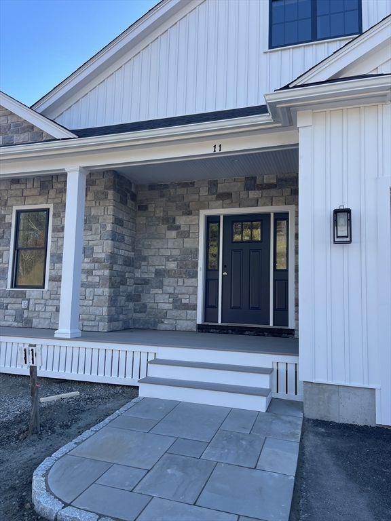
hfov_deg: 54.9
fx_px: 377
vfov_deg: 69.4
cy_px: 260
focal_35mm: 25
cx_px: 196
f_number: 1.6
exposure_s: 1/618
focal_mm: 5.1
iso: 32
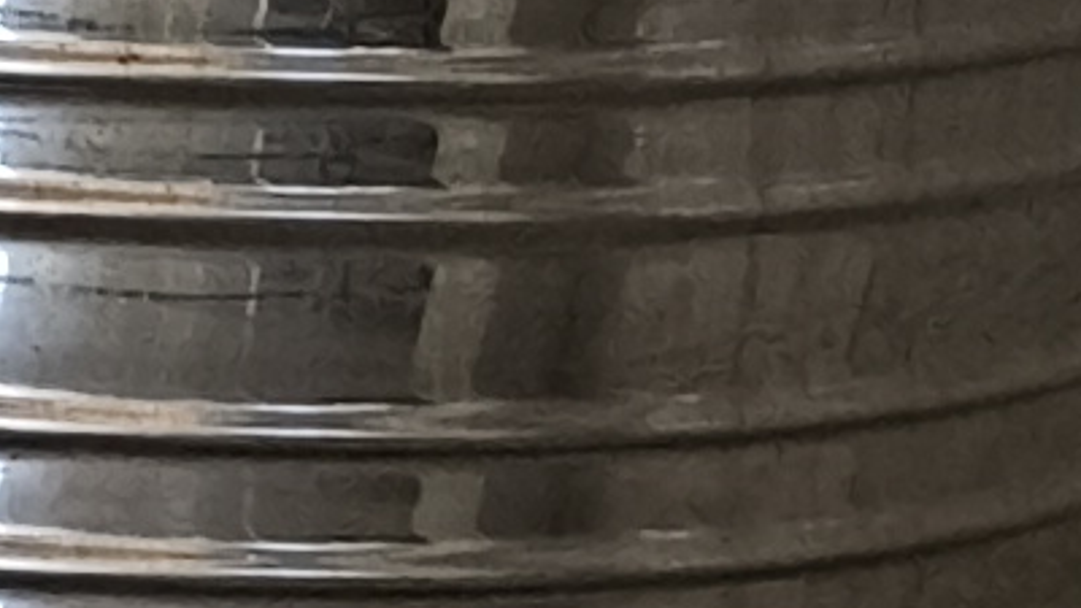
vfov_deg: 4.2
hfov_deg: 6.9
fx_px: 7653
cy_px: -2010
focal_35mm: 267
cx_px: -2662
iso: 477
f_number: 1.87
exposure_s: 1/100
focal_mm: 5.56
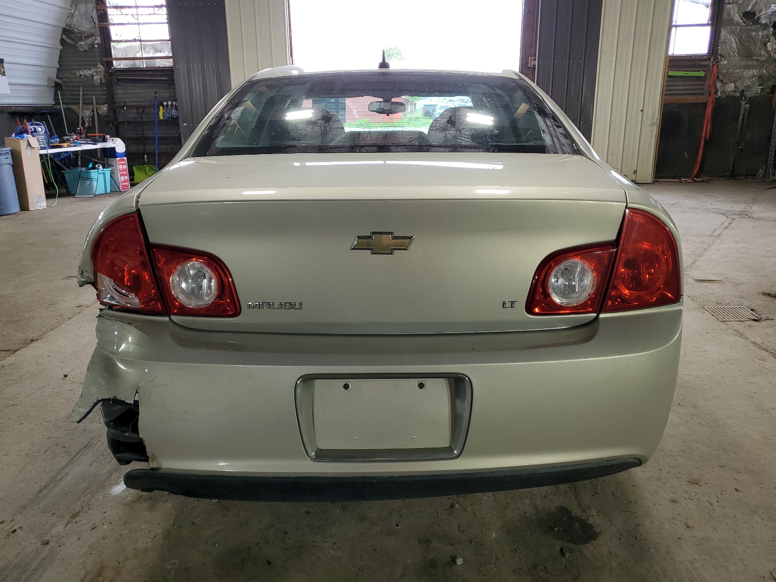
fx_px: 583
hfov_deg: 67.3
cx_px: 388
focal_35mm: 26
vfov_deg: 53.1
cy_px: 291
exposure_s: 1/130
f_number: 1.5
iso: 50
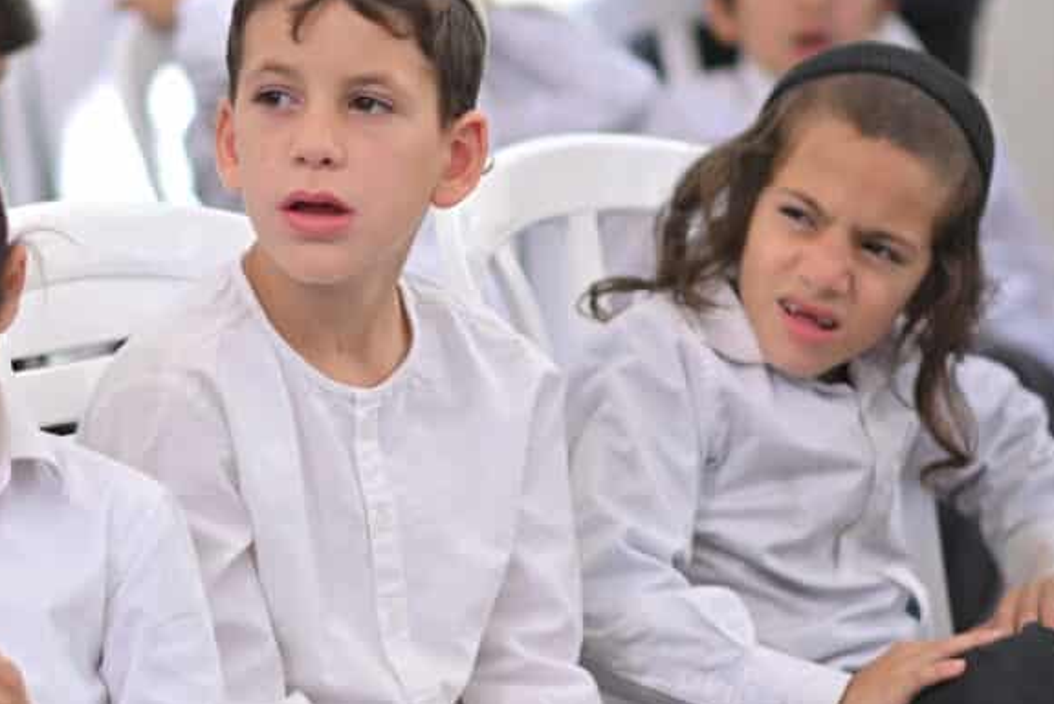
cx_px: 275
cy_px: 285
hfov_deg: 9.1
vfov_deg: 6.1
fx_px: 6620
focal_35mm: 226
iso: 64
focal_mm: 85
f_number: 1.8
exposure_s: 1/1250
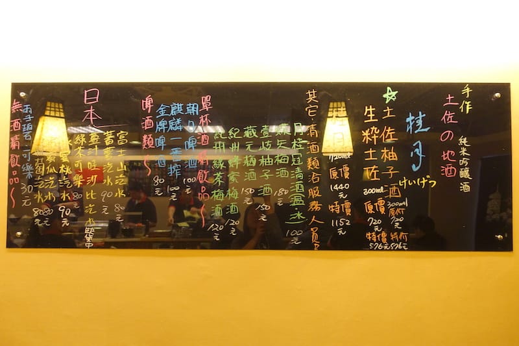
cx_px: 260
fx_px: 346
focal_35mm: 24
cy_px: 173
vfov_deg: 53.1
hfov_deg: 73.8
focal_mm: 8.8
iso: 250
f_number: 1.8
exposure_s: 1/30
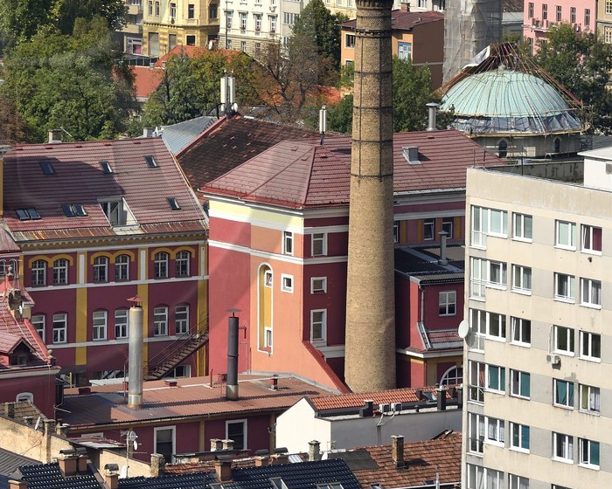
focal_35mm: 311
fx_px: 5633
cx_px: -43
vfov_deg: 5.0
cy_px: 69
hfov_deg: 6.2
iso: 200
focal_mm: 145
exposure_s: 1/320
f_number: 13
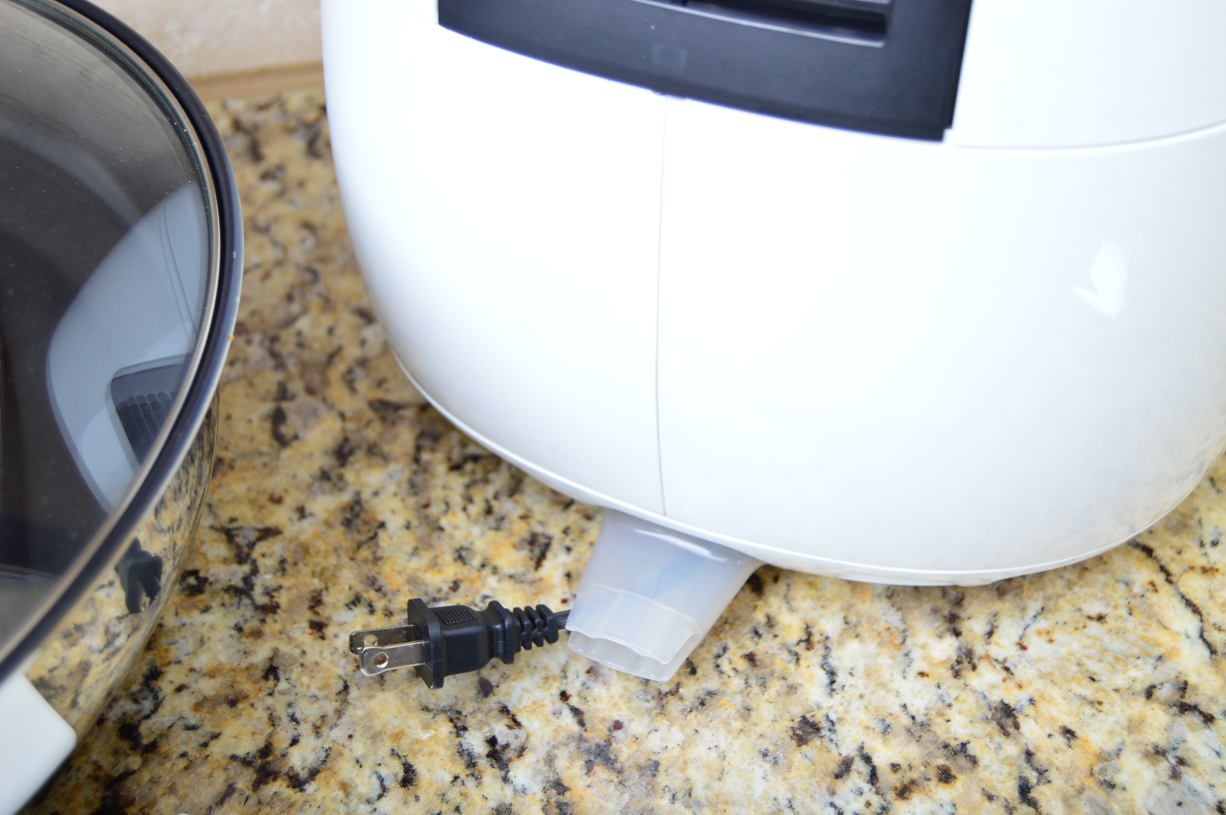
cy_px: 408
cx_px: 613
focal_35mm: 48
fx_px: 1633
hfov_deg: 41.1
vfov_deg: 28.0
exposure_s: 1/200
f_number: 4.5
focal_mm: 32
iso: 200
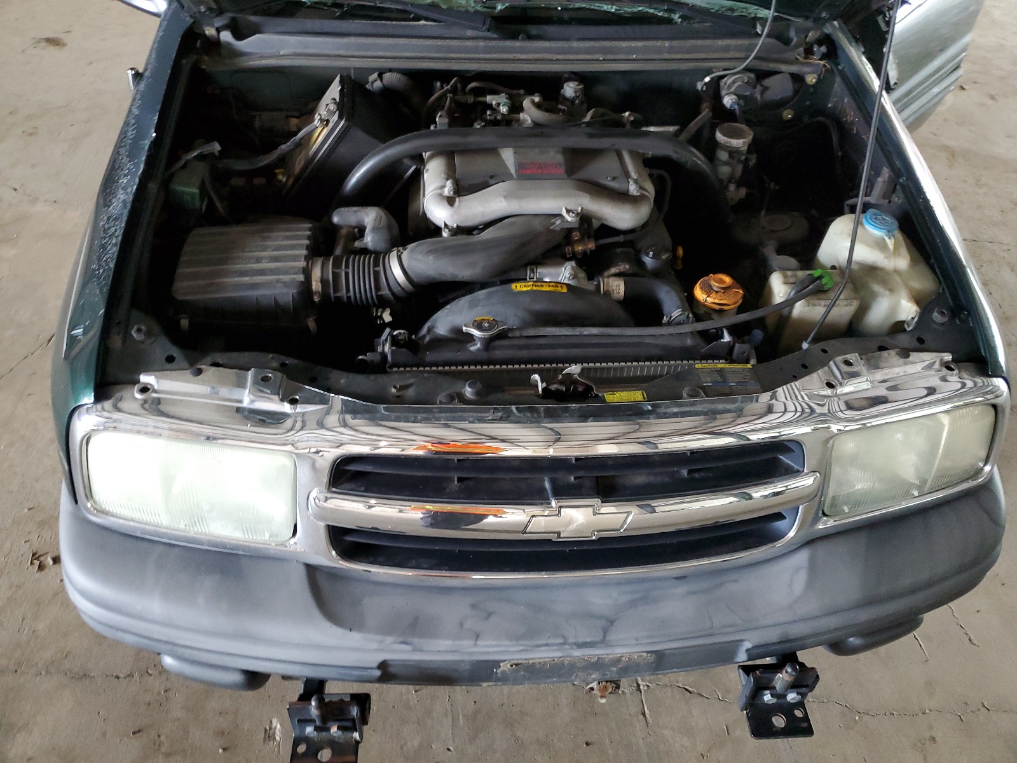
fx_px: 764
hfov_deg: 67.3
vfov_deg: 53.1
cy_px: 382
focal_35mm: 26
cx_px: 508
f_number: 1.5
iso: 294
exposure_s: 1/17
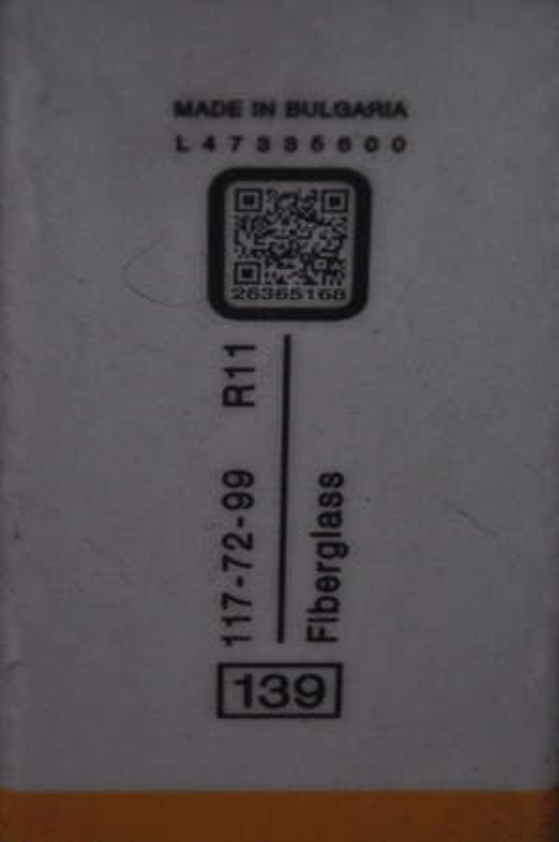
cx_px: 280
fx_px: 3677
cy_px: 421
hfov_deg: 8.7
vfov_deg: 13.1
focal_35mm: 158
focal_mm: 105
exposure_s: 1/125
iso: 3200
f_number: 9.5
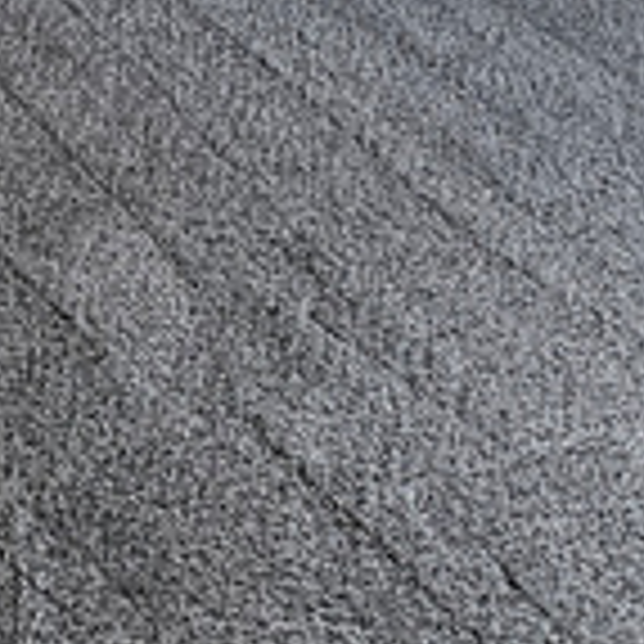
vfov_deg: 13.0
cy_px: -797
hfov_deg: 15.9
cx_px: 221
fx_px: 2294
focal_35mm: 109
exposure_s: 1/170
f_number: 1.8
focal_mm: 5.4
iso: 400
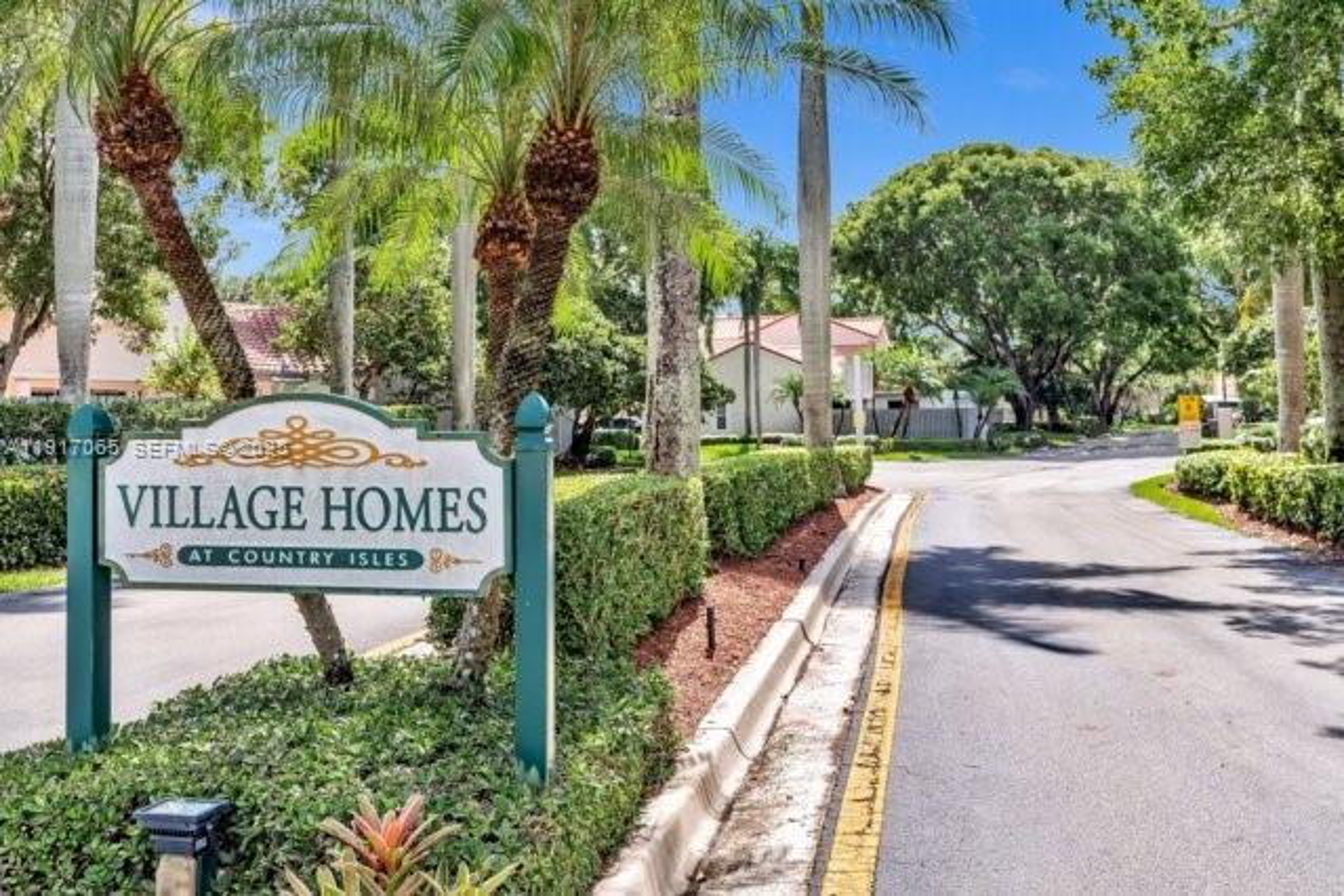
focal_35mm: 34
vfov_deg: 38.9
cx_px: 672
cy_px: 448
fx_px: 1269
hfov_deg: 55.8
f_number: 8
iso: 200
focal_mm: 34
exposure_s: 1/250
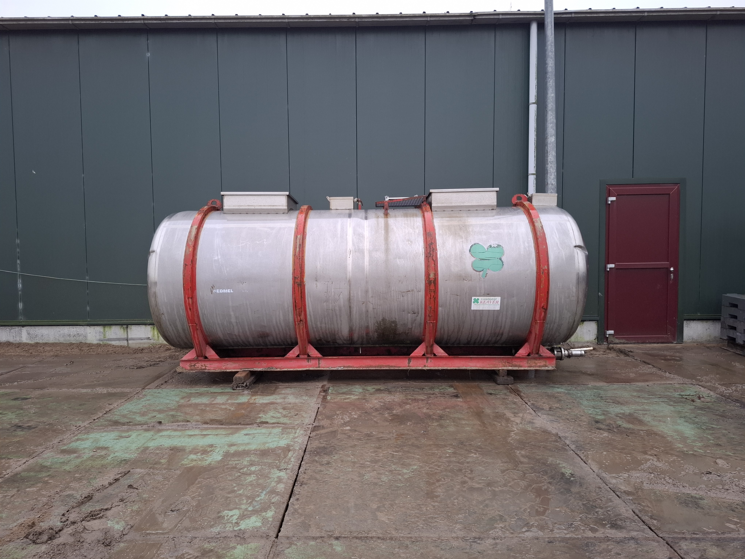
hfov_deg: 73.9
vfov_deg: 58.9
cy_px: 280
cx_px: 372
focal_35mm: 23
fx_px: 495
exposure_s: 1/60
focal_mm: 5.54
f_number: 1.8
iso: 160
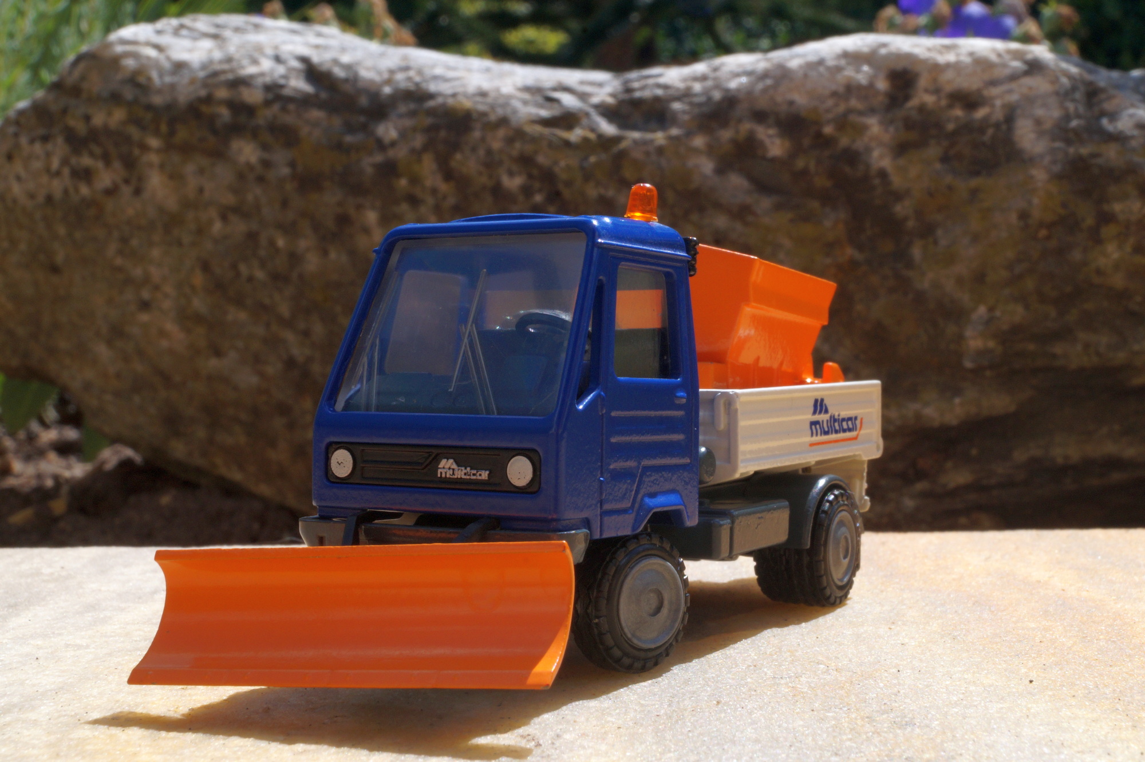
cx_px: 572
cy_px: 381
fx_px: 1669
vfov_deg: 25.7
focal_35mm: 52
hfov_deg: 37.9
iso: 250
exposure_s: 1/60
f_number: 25
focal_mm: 35
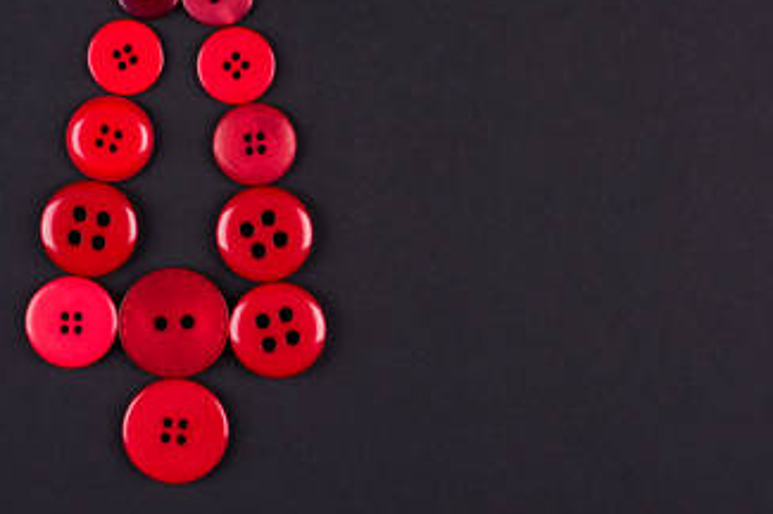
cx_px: 376
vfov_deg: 14.1
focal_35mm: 97
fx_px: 2081
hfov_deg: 21.0
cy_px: 171
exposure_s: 1/125
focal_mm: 70
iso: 200
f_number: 14
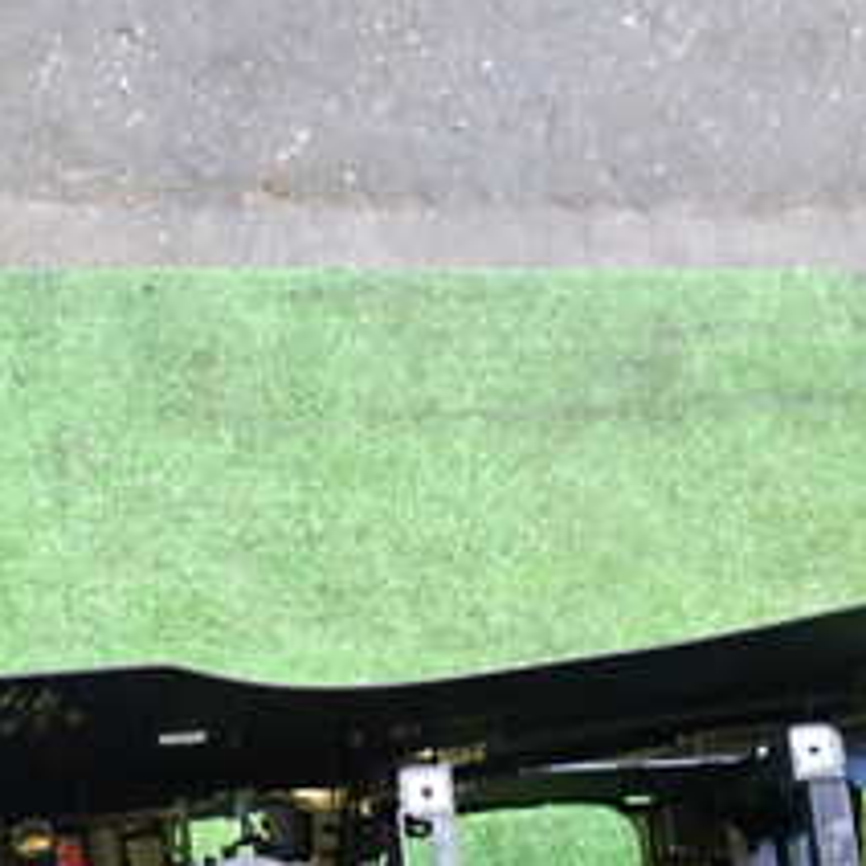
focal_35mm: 75
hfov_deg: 23.0
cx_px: 339
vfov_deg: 22.1
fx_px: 2123
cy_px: 882
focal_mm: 5.4
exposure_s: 1/30
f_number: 2.3
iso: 400
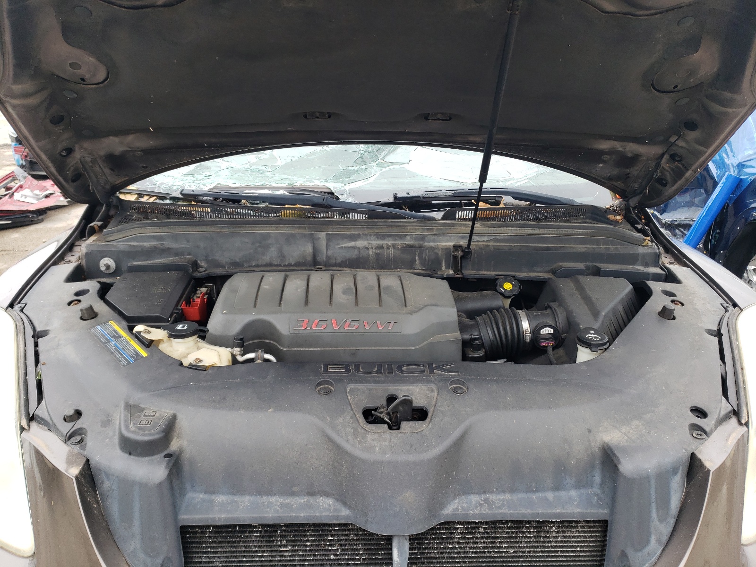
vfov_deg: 53.1
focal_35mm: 26
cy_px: 284
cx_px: 378
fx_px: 568
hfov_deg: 67.3
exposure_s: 1/244
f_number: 1.5
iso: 50
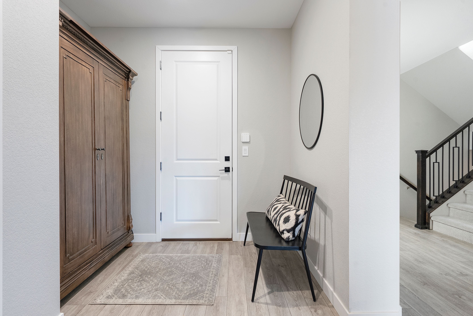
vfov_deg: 64.6
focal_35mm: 19
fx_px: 250
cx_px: 236
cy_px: 158
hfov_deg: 86.9
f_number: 9
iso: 640
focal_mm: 19
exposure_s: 1/2.5
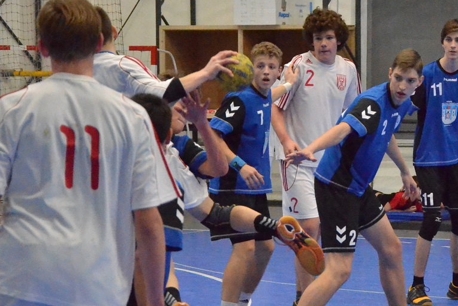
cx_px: 244
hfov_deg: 14.1
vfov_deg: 9.4
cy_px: 181
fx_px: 1858
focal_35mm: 146
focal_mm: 62
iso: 6400
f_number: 5.3
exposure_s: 1/800
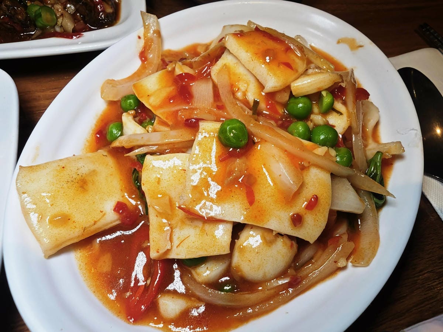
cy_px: 166
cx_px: 222
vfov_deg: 58.9
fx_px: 294
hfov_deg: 73.9
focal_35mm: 23
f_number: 1.8
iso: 100
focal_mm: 2.03
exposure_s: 1/551
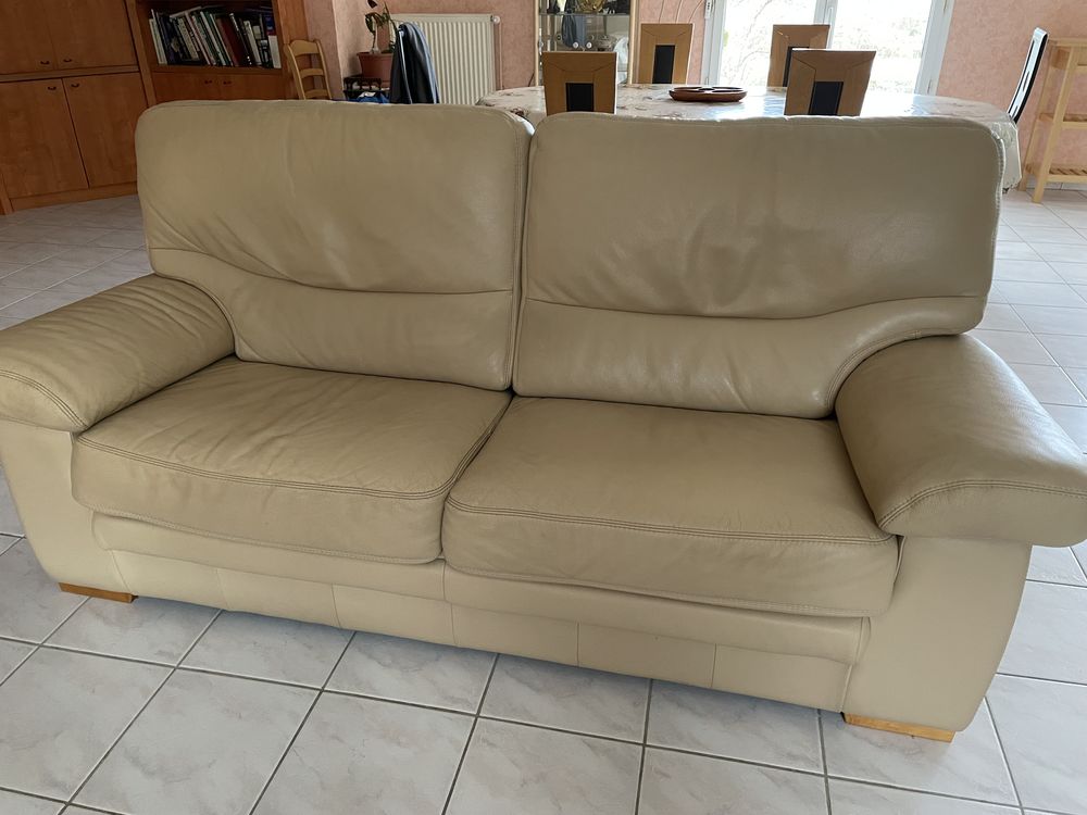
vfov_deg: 53.1
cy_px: 408
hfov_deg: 67.3
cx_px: 544
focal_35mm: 26
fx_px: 816
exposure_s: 1/60
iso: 320
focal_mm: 4.2
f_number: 1.6
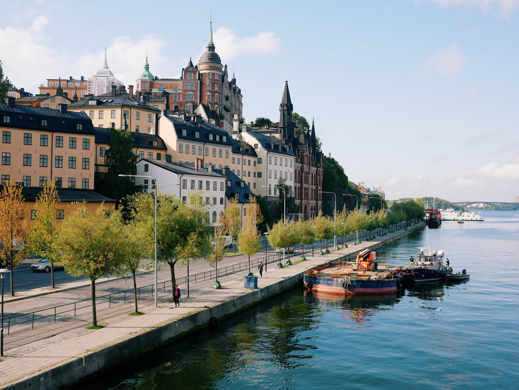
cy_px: 195
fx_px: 600
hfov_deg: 46.8
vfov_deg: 36.0
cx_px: 260
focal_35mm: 40
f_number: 5
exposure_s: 1/800
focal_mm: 20
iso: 200
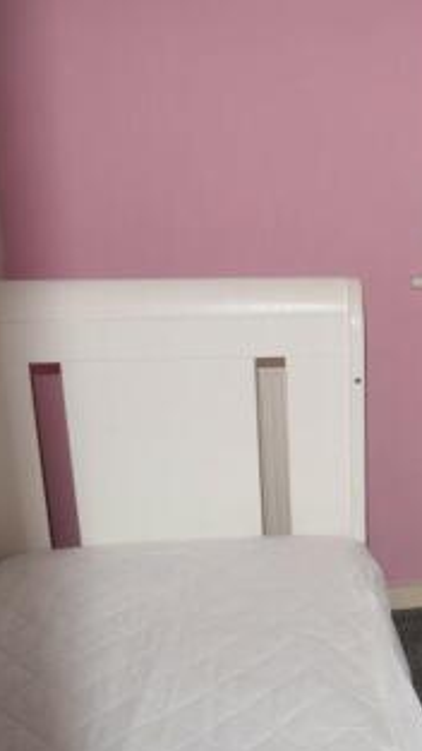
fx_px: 856
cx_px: 520
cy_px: 378
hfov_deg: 24.7
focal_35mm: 43
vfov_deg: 47.4
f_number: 8
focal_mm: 18
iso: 100
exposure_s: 1/60
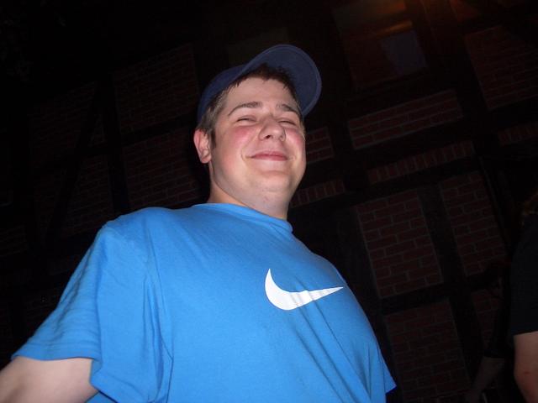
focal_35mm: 35
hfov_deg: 52.6
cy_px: 202
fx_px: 544
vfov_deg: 40.7
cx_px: 269
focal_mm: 5.8
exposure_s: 1/40
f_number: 2.6
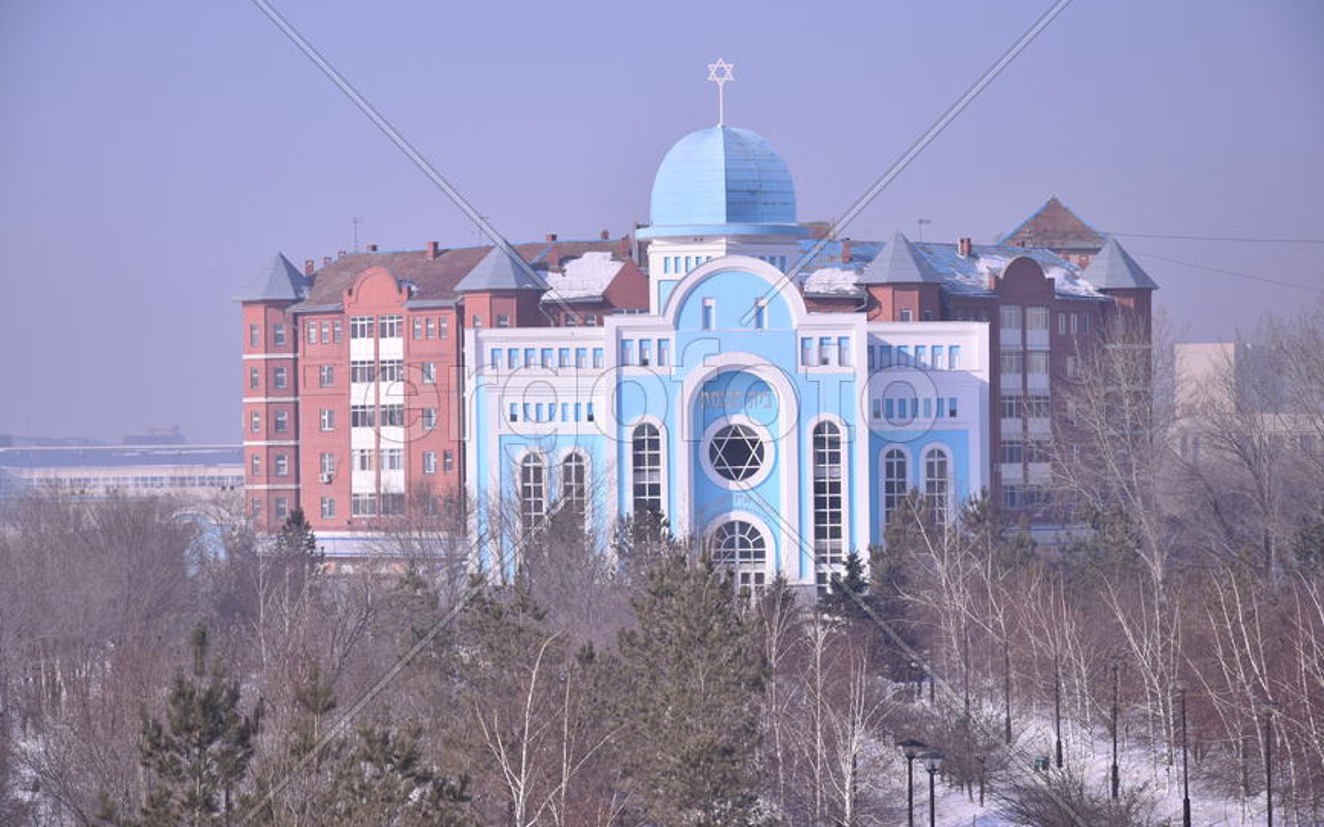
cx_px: 660
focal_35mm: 131
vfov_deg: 10.0
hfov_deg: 16.0
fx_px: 4709
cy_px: 404
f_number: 6.3
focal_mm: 85
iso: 100
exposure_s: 1/640
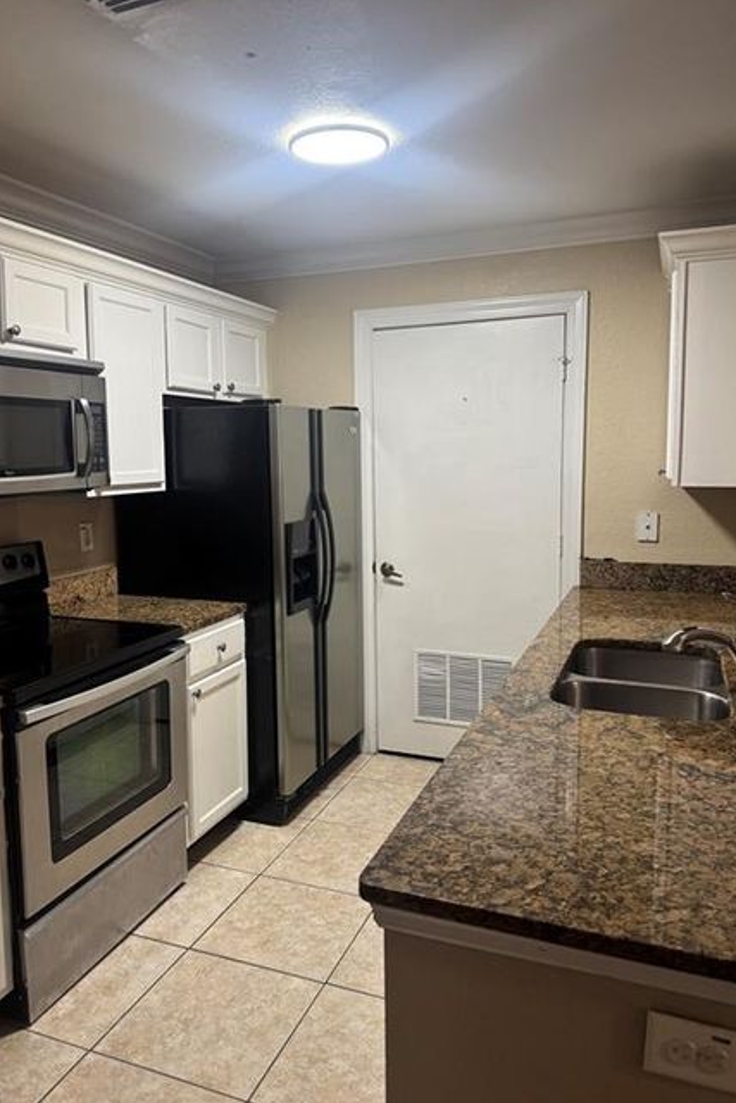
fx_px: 797
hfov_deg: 49.6
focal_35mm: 26
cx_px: 346
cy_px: 533
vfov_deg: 69.4
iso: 200
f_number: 1.78
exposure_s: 1/86
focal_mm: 6.76
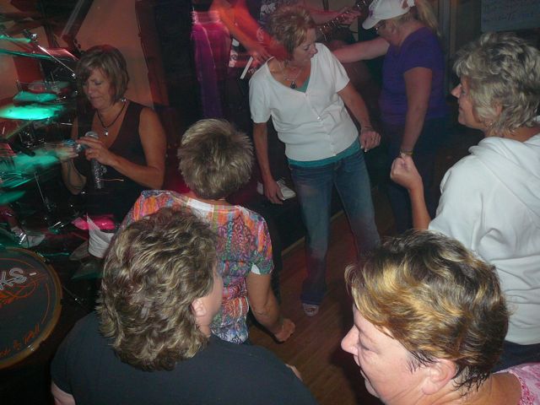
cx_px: 270
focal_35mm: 35
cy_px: 202
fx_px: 546
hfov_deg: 52.6
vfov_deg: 40.7
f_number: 2.8
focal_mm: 5.2
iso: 125
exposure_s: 1/8
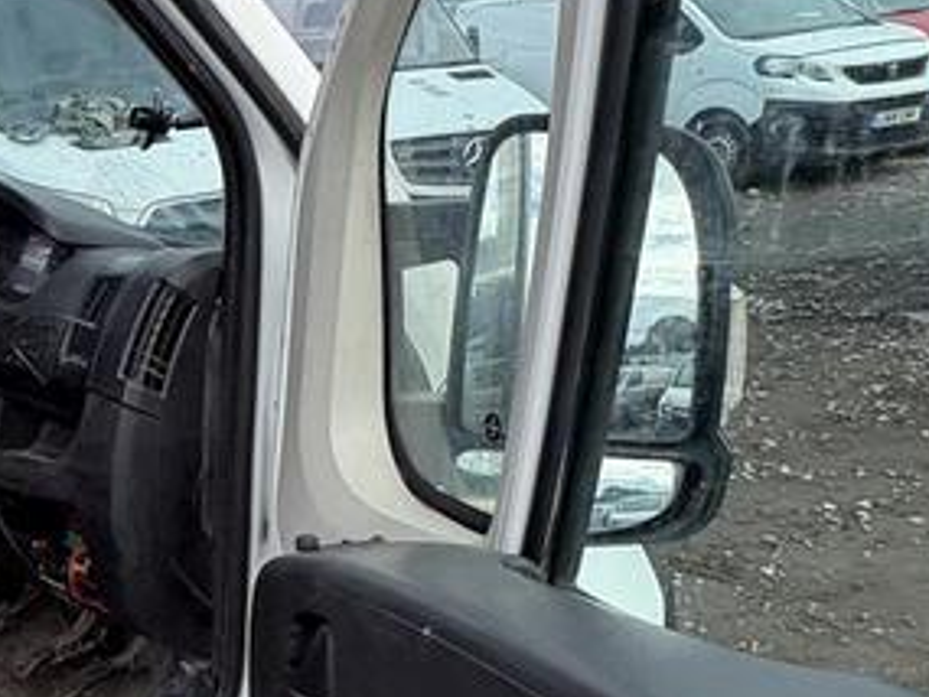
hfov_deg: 36.7
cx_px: -75
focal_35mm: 44
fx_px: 1181
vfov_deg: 32.6
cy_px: 479
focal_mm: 2.22
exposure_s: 1/255
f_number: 2.2
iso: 40
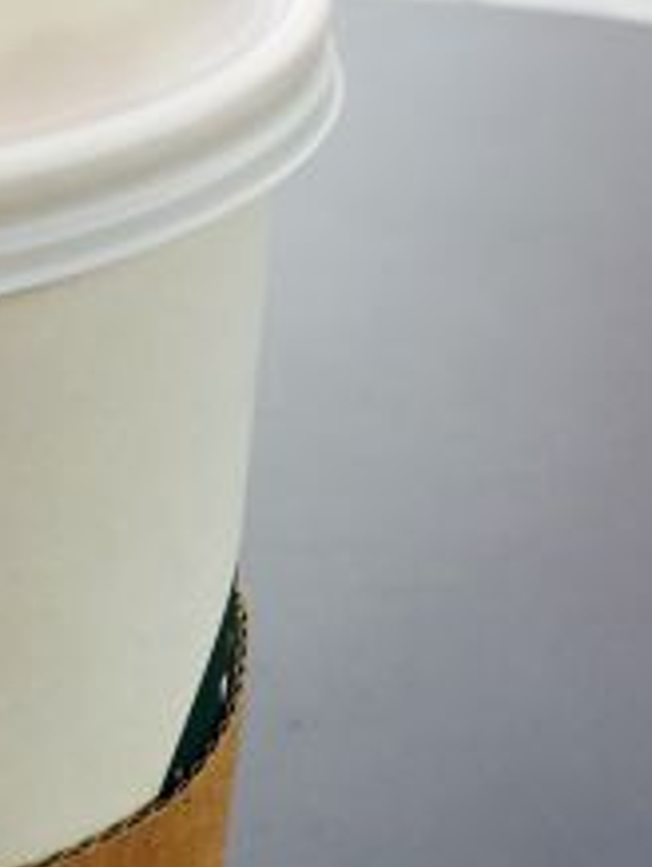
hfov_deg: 15.3
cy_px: 807
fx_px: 2331
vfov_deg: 20.6
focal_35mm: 93
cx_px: -133
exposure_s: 1/129
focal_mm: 4.15
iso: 32
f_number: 2.2
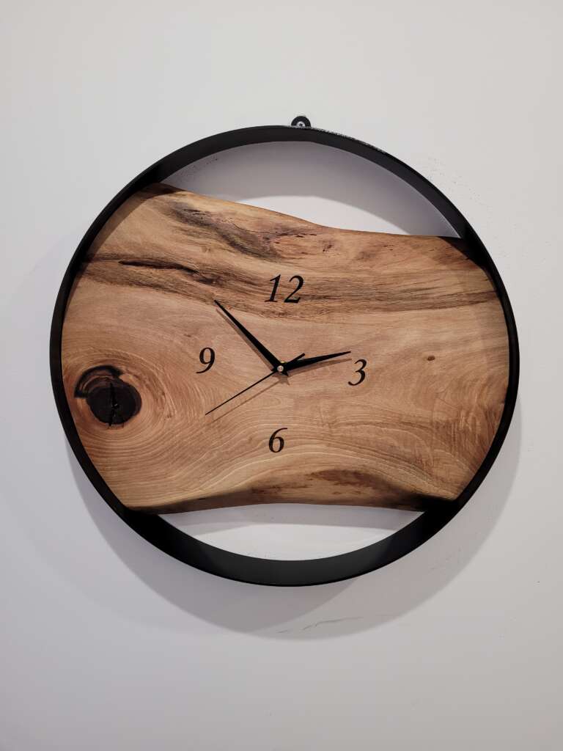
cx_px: 282
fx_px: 564
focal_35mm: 26
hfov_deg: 53.1
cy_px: 376
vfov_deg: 67.3
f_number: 1.8
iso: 250
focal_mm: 5.4
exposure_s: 1/100
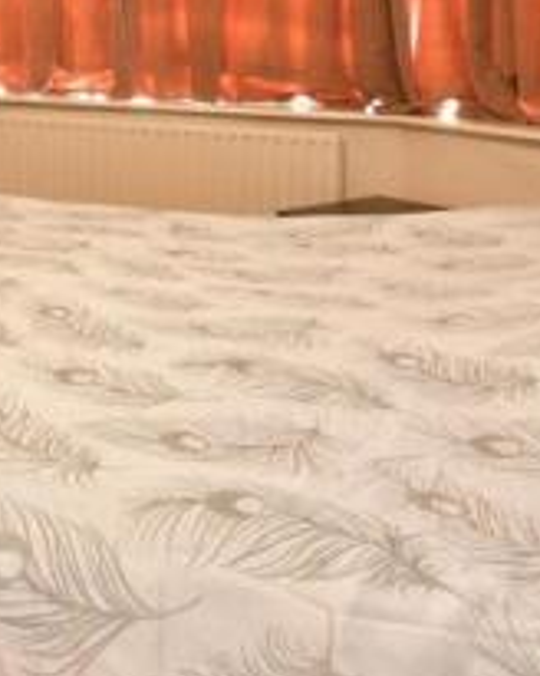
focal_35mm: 45
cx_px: -133
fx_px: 899
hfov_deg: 28.4
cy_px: -5
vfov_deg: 36.8
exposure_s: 1.6
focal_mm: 10
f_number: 8
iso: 100
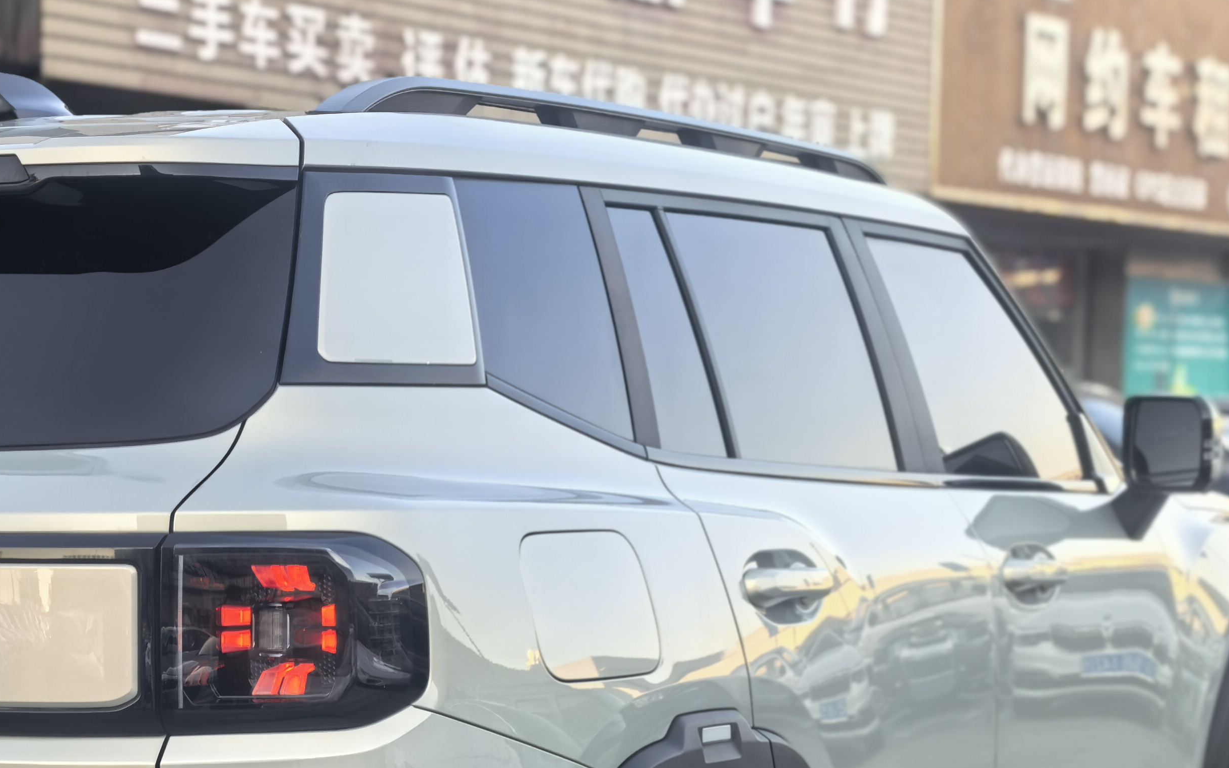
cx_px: 324
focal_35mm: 89
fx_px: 2981
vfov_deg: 14.5
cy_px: 759
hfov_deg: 23.1
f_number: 2
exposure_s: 1/161
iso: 50
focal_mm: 5.75
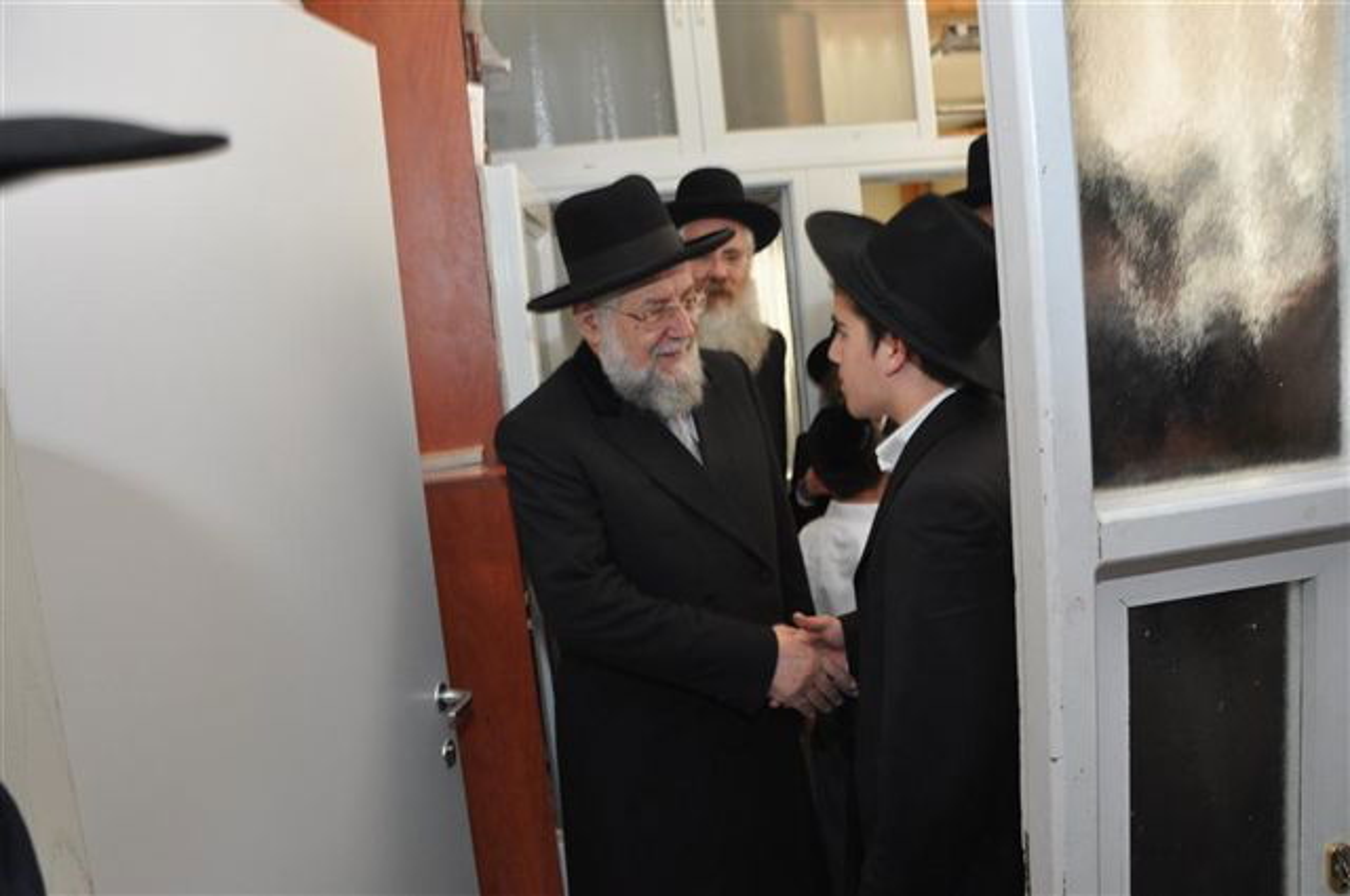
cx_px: 675
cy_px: 448
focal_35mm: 27
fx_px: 1011
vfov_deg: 47.8
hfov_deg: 67.4
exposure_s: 1/60
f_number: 5.6
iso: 640
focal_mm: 18
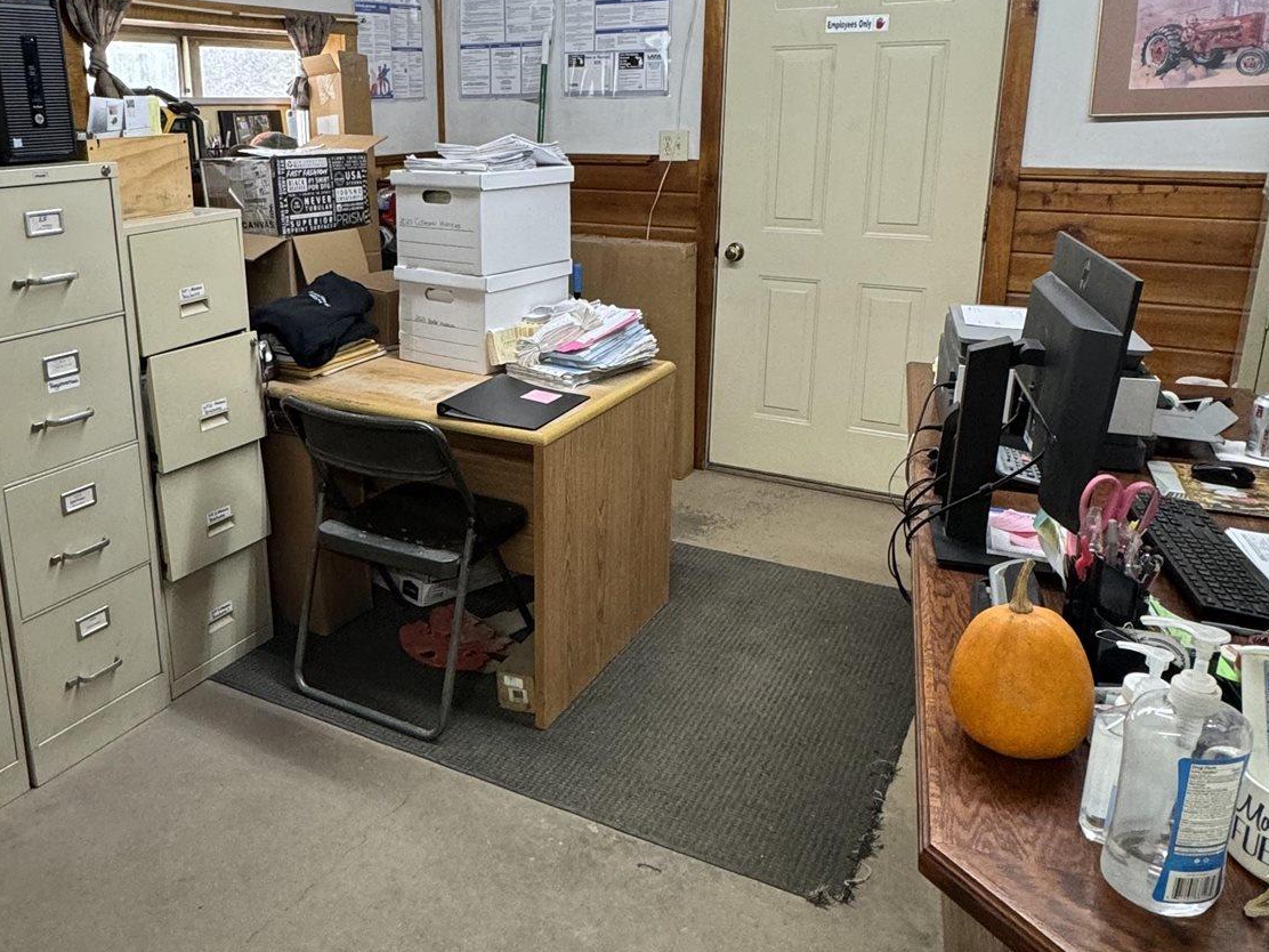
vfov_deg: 47.9
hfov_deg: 61.0
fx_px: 1063
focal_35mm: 29
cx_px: 487
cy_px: 370
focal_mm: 2.22
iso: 250
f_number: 2.2
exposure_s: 1/60
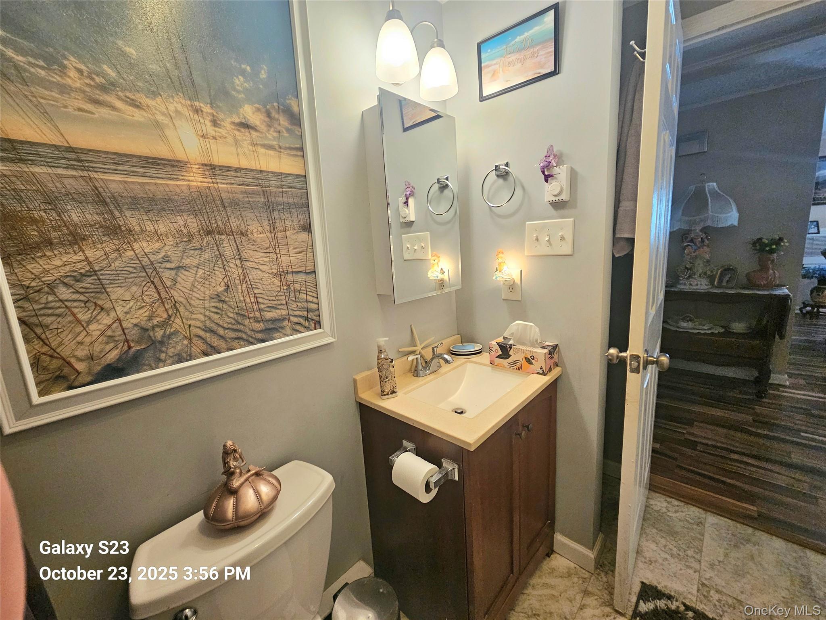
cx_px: 413
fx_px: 310
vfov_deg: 89.9
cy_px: 310
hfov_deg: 106.2
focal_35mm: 13
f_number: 2.2
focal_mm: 2.2
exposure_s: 1/60.2
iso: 250
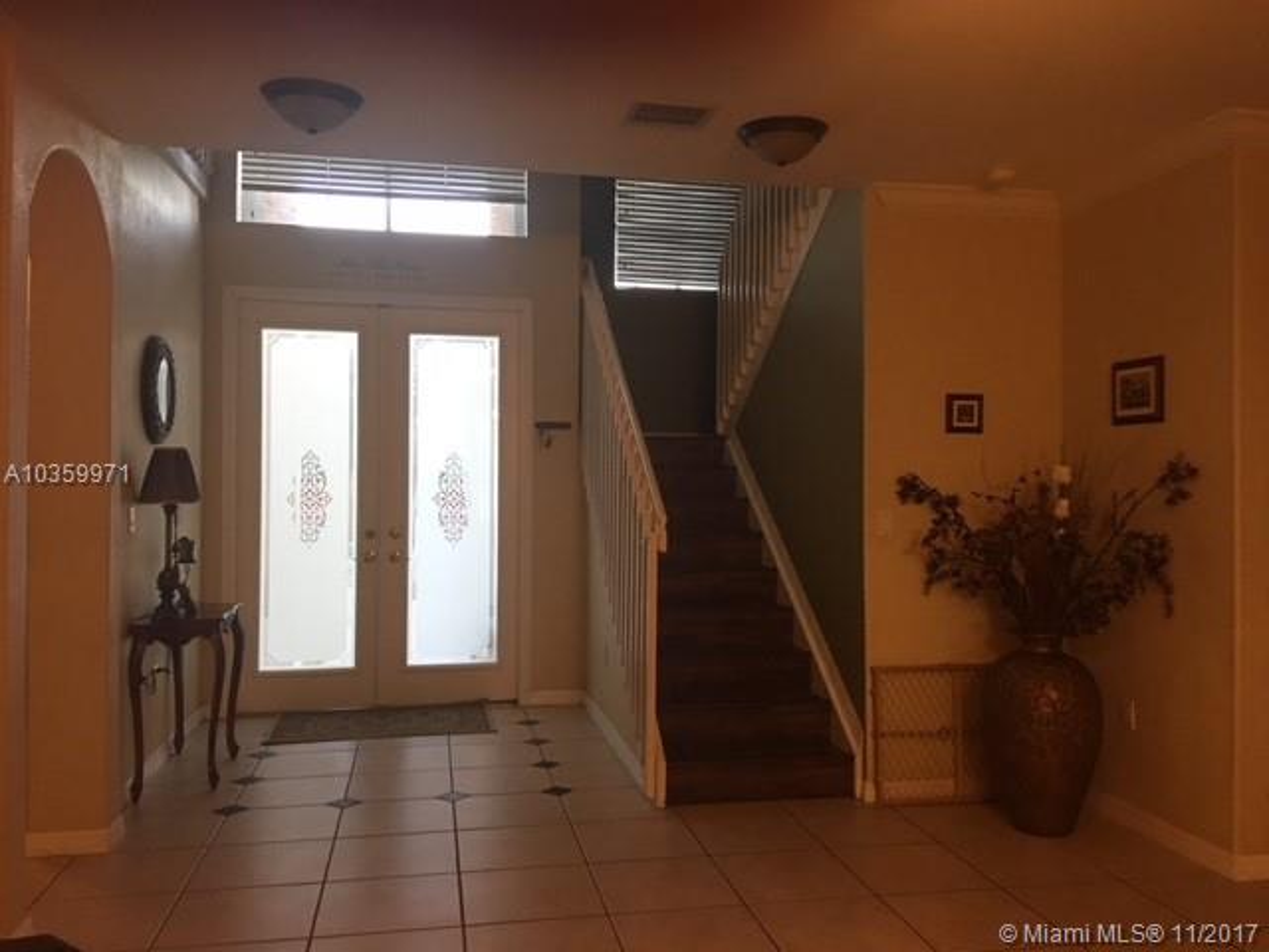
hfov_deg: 61.7
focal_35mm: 29
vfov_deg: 48.2
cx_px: 634
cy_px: 476
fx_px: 1063
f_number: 2.2
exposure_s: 1/15
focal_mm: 4.15
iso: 64
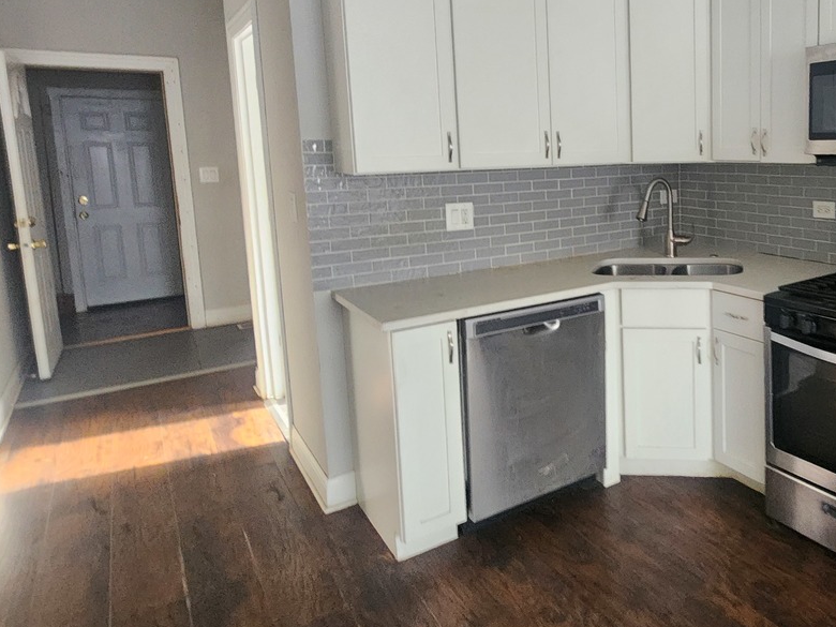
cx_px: 645
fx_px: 580
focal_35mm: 24
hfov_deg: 66.3
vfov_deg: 56.0
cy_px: 226
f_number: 2.2
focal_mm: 2.2
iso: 400
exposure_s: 1/60
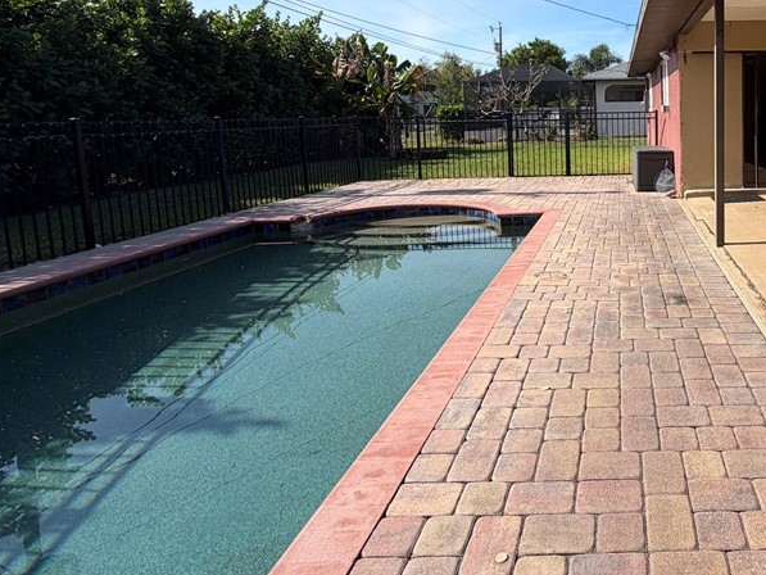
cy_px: 163
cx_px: 648
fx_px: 531
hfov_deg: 63.2
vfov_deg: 54.8
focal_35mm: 24
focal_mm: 2.22
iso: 20
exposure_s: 1/789
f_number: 2.2
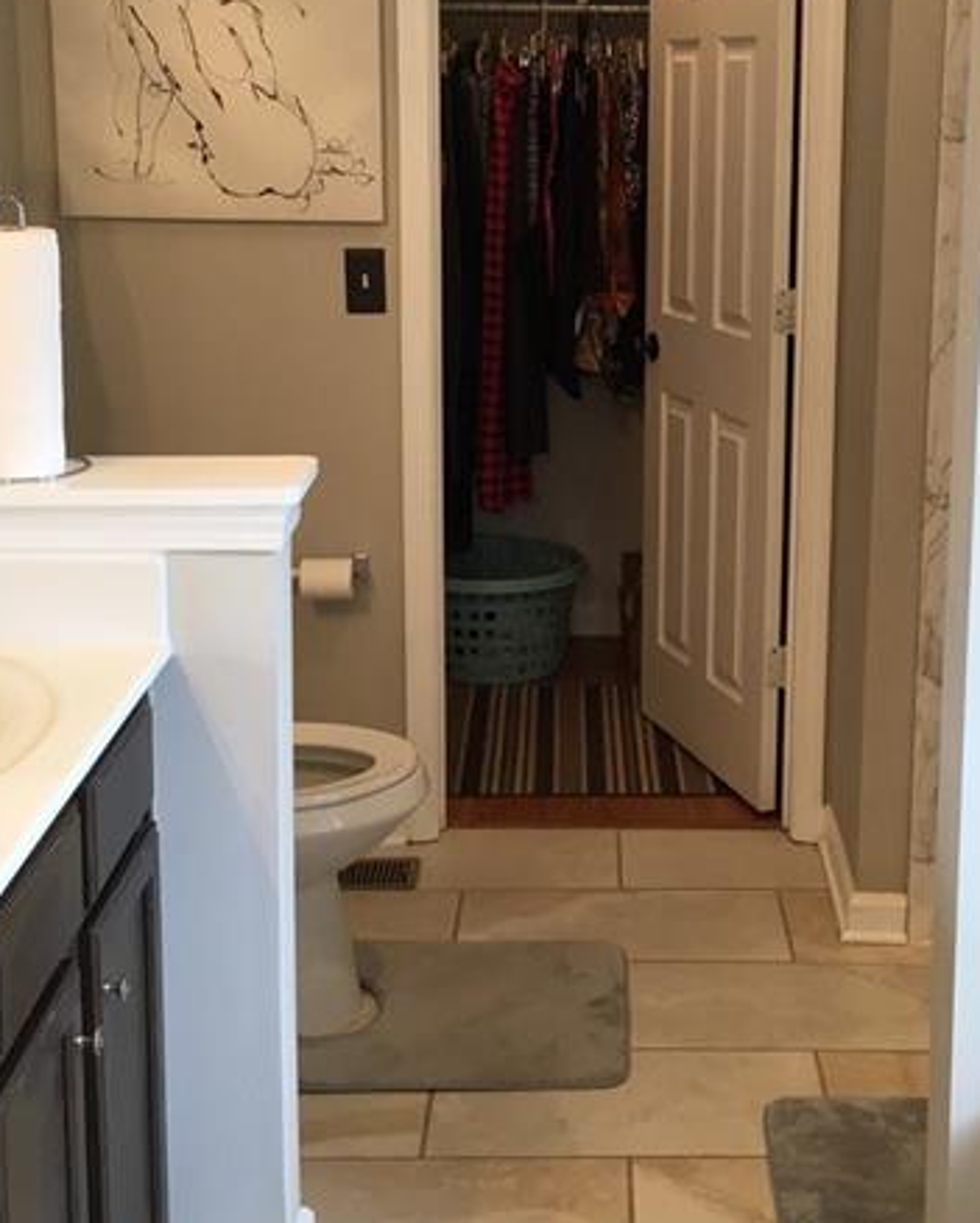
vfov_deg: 35.1
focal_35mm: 53
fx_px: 1920
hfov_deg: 28.5
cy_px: 452
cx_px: 639
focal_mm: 3.3
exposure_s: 1/30
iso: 50
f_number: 2.4
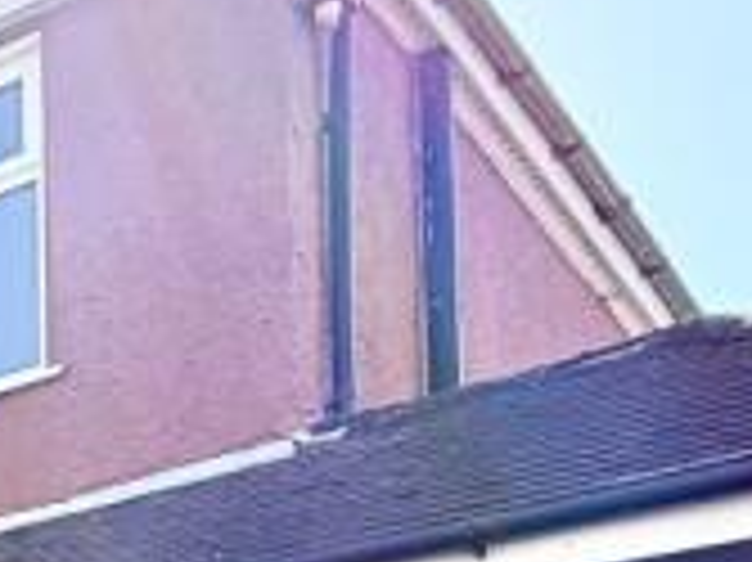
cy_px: 1079
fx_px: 1867
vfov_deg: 14.6
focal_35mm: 86
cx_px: -716
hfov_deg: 17.2
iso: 40
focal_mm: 2.22
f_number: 2.2
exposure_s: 1/726
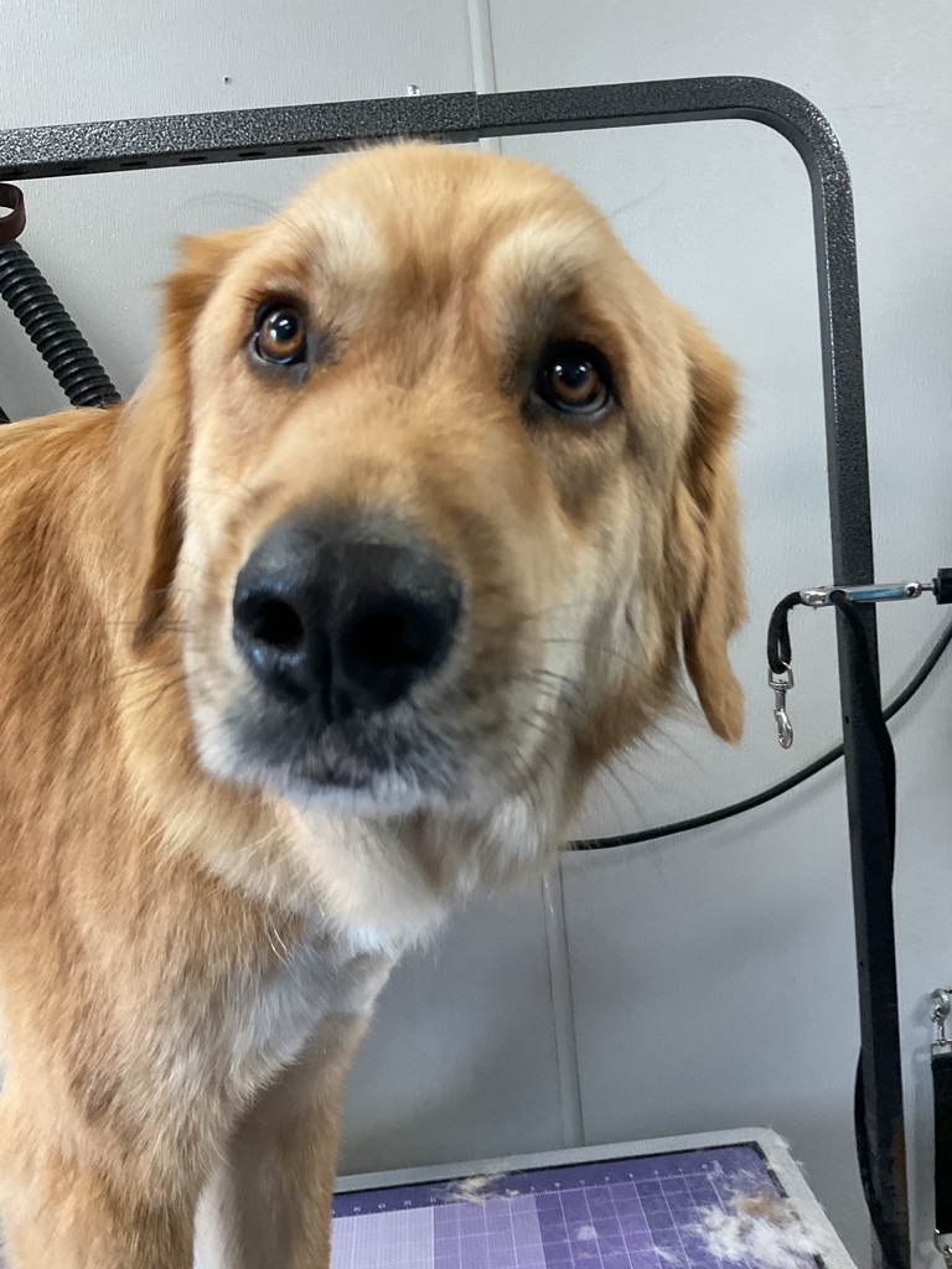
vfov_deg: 61.7
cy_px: 634
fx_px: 1063
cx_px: 476
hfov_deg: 48.2
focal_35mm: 29
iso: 160
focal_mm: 3
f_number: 1.8
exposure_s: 1/60
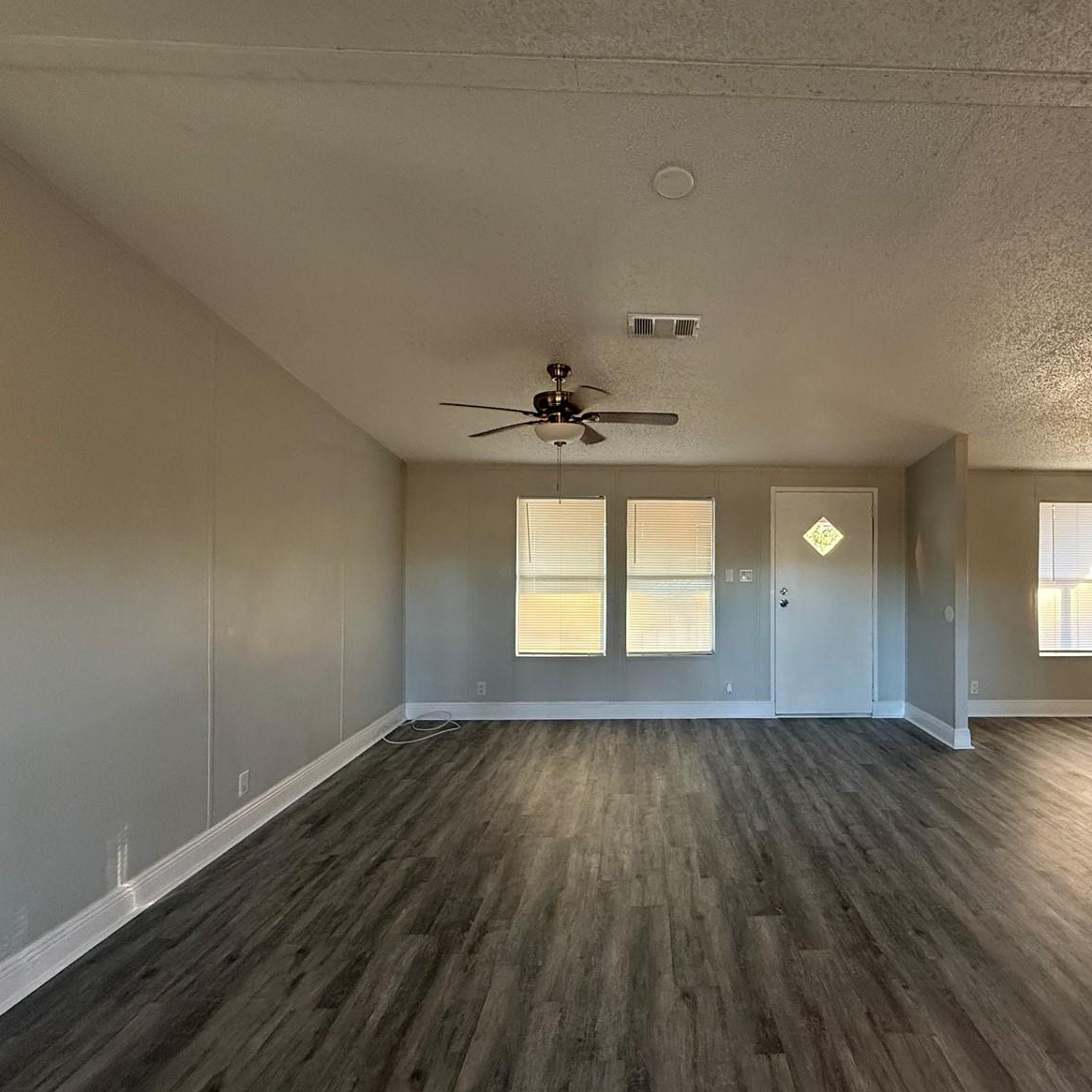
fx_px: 607
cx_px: 664
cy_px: 546
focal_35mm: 17
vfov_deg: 84.0
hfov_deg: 82.8
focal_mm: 2.22
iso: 320
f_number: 2.2
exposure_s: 1/83
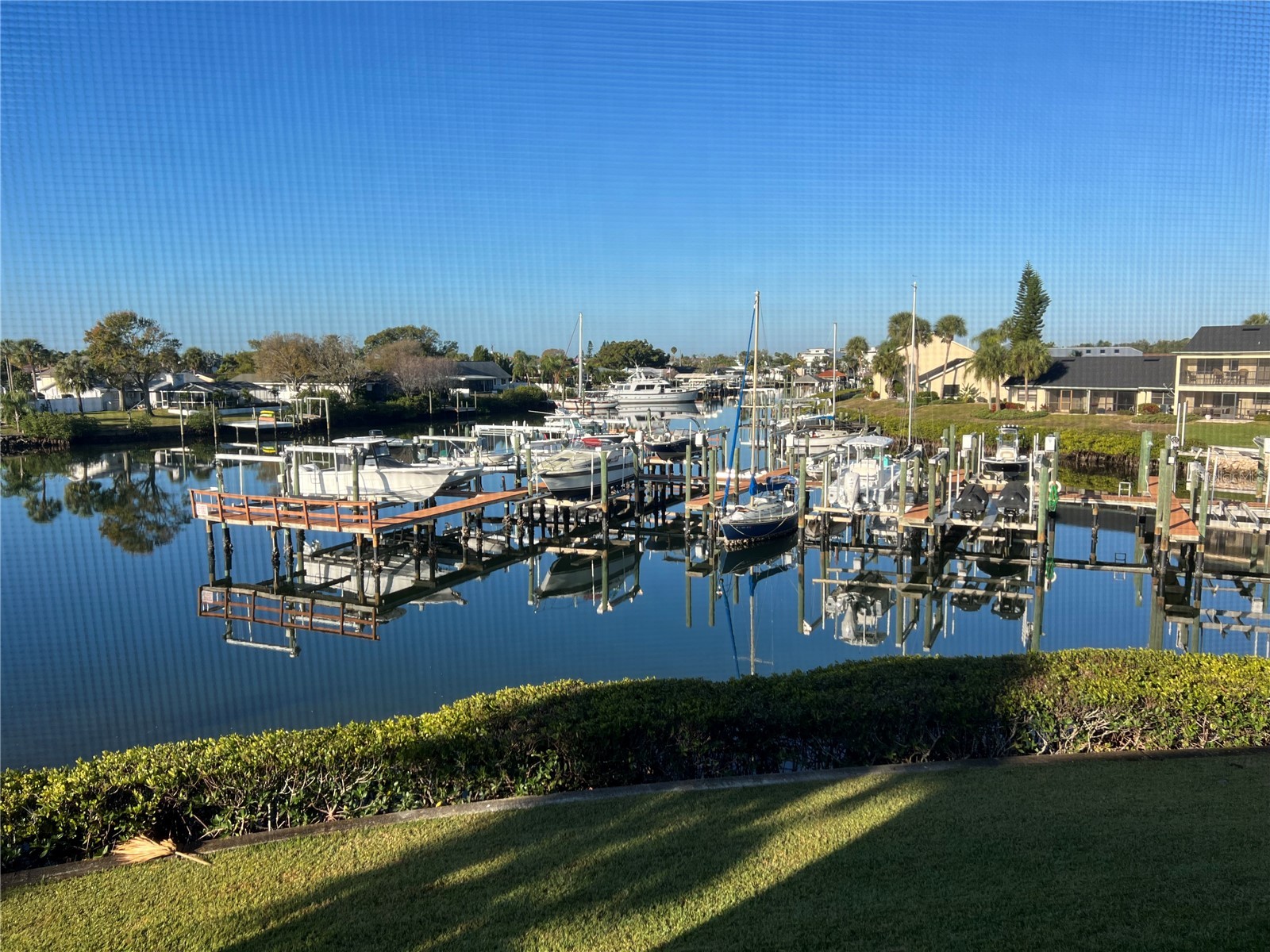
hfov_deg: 67.3
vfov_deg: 53.1
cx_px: 635
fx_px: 954
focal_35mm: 26
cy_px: 476
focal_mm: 5.7
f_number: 1.5
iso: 50
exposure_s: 1/2353
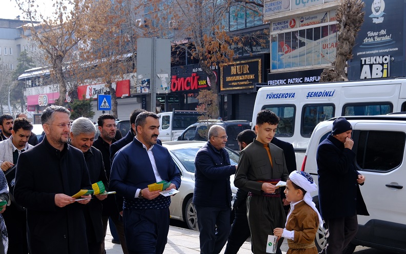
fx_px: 642
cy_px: 214
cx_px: 153
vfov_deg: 22.0
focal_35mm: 58
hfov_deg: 34.9
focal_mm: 22.3
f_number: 4
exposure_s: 1/640
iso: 250
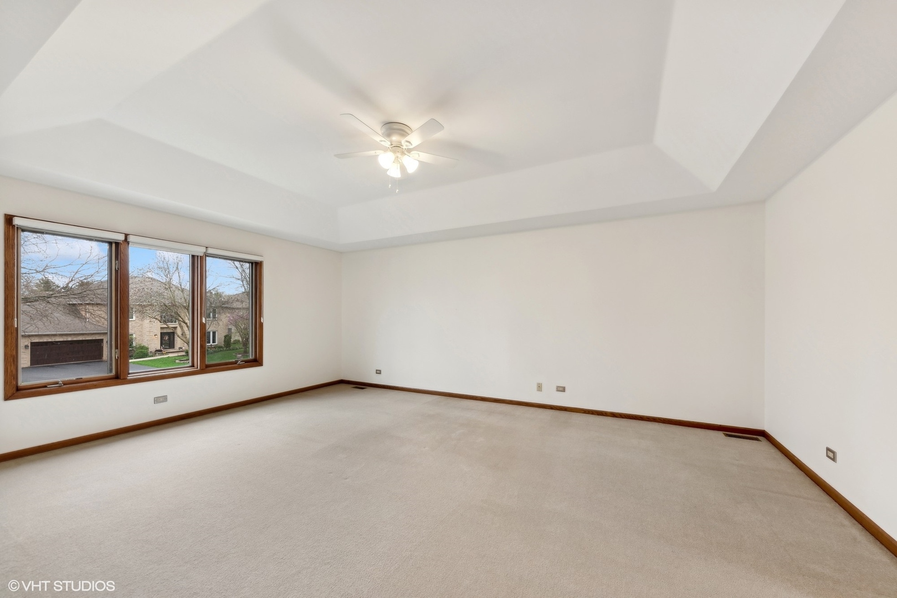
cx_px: 448
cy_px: 299
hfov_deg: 112.6
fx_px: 299
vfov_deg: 90.0
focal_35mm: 12
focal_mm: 12
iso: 320
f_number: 8
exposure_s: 1/15
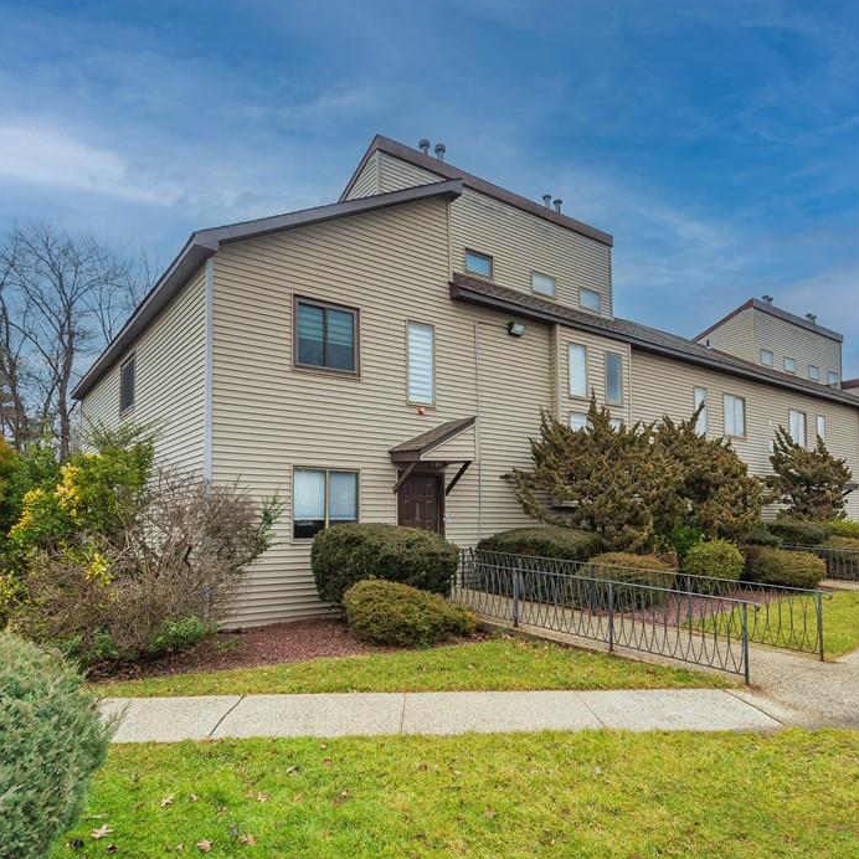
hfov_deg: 74.8
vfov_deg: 74.8
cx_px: 454
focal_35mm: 20
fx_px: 562
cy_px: 416
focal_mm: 10
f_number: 5.6
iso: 100
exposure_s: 1/125
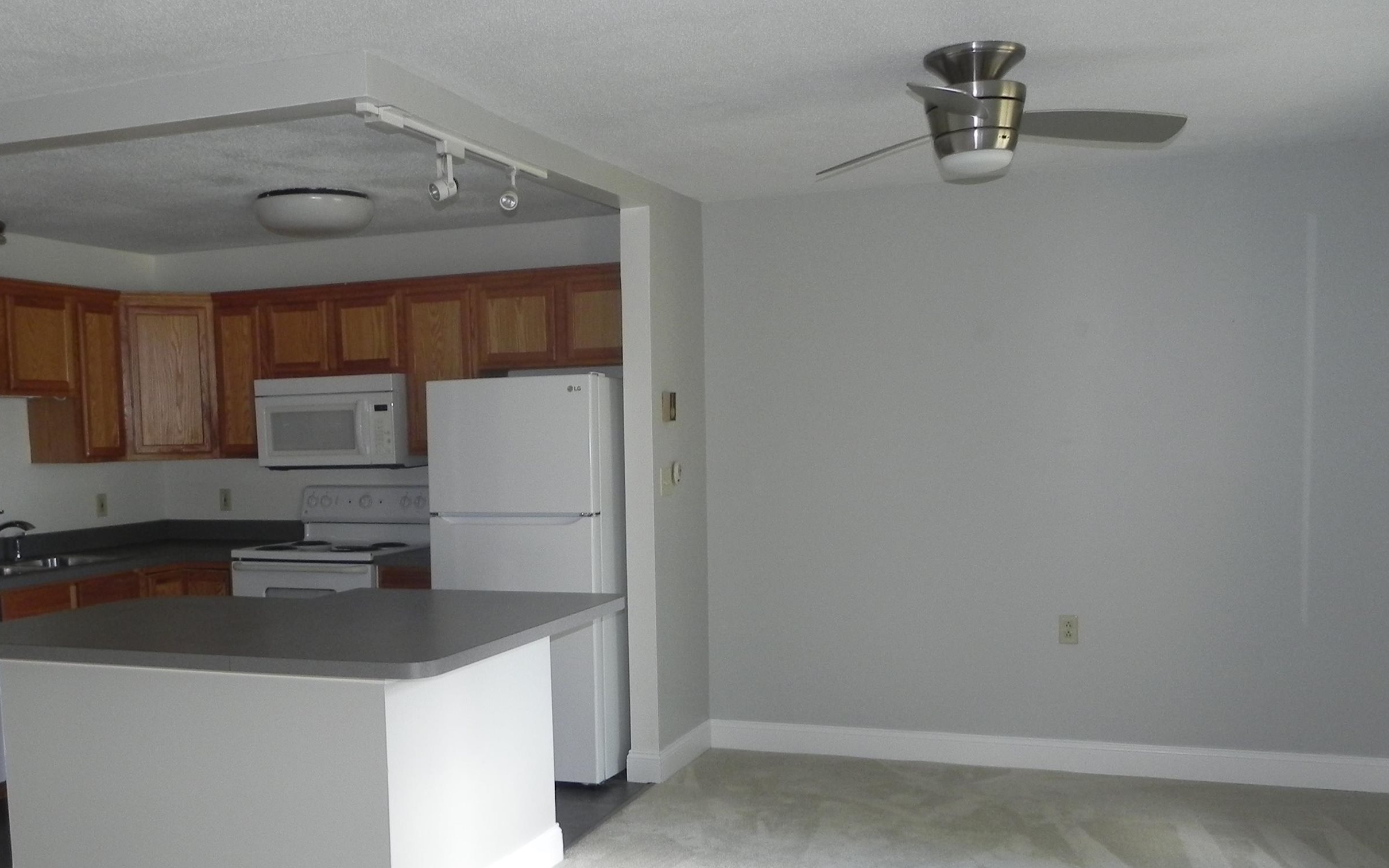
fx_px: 1325
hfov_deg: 55.1
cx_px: 591
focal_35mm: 35
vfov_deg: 36.0
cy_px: 559
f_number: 2.8
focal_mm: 4.6
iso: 198
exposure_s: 1/30
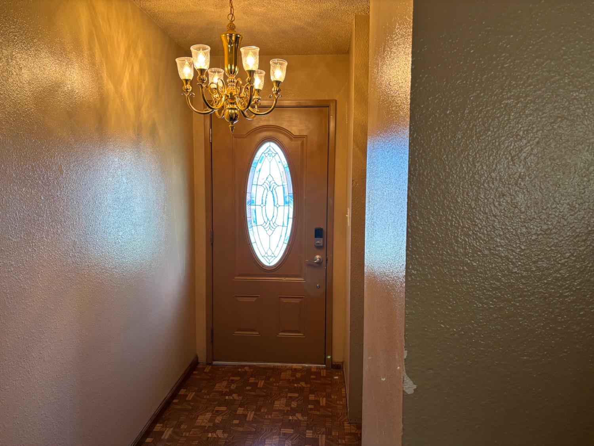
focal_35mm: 26
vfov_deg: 53.1
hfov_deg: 67.3
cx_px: 297
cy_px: 223
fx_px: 446
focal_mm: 5.96
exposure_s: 1/60
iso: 125
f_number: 1.6
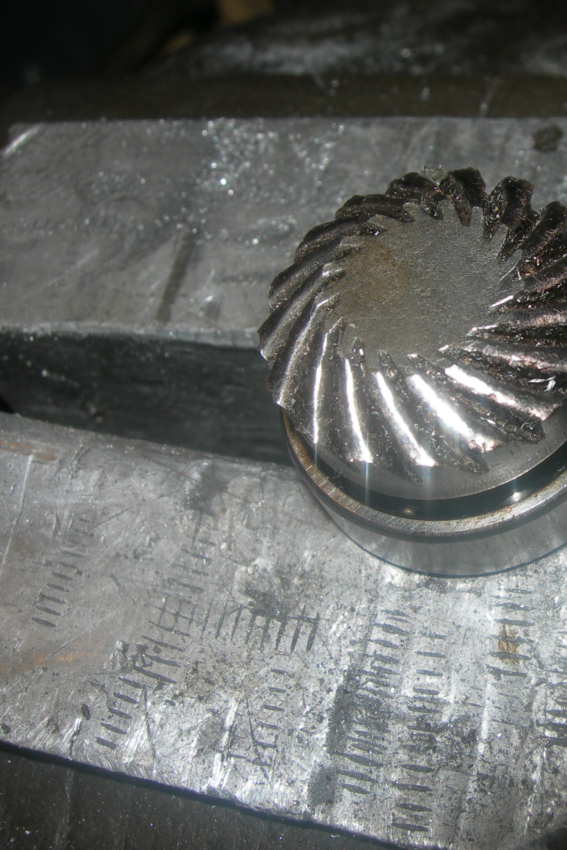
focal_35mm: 53
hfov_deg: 24.5
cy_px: 426
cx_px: 548
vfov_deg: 37.5
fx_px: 1252
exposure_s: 1/60.1
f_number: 4.8
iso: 50
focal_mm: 7.8
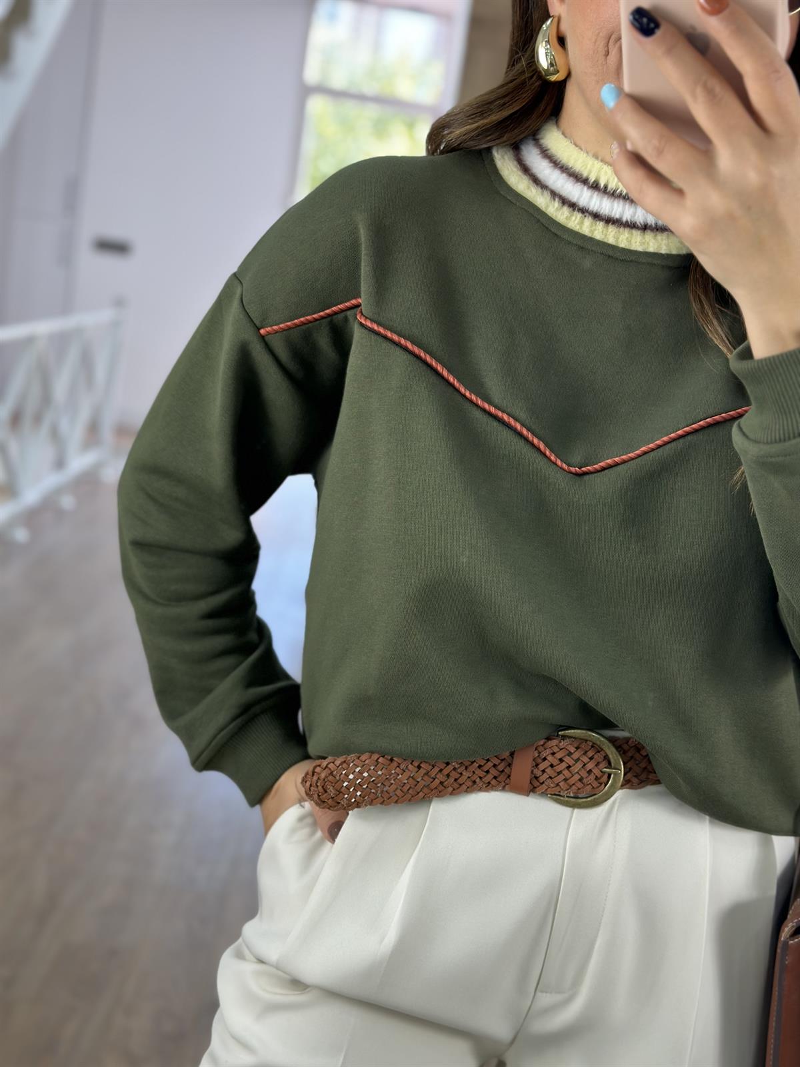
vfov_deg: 39.7
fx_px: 1479
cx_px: 400
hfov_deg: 30.3
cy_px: 534
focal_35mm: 48
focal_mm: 6.86
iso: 80
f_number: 1.78
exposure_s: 1/100
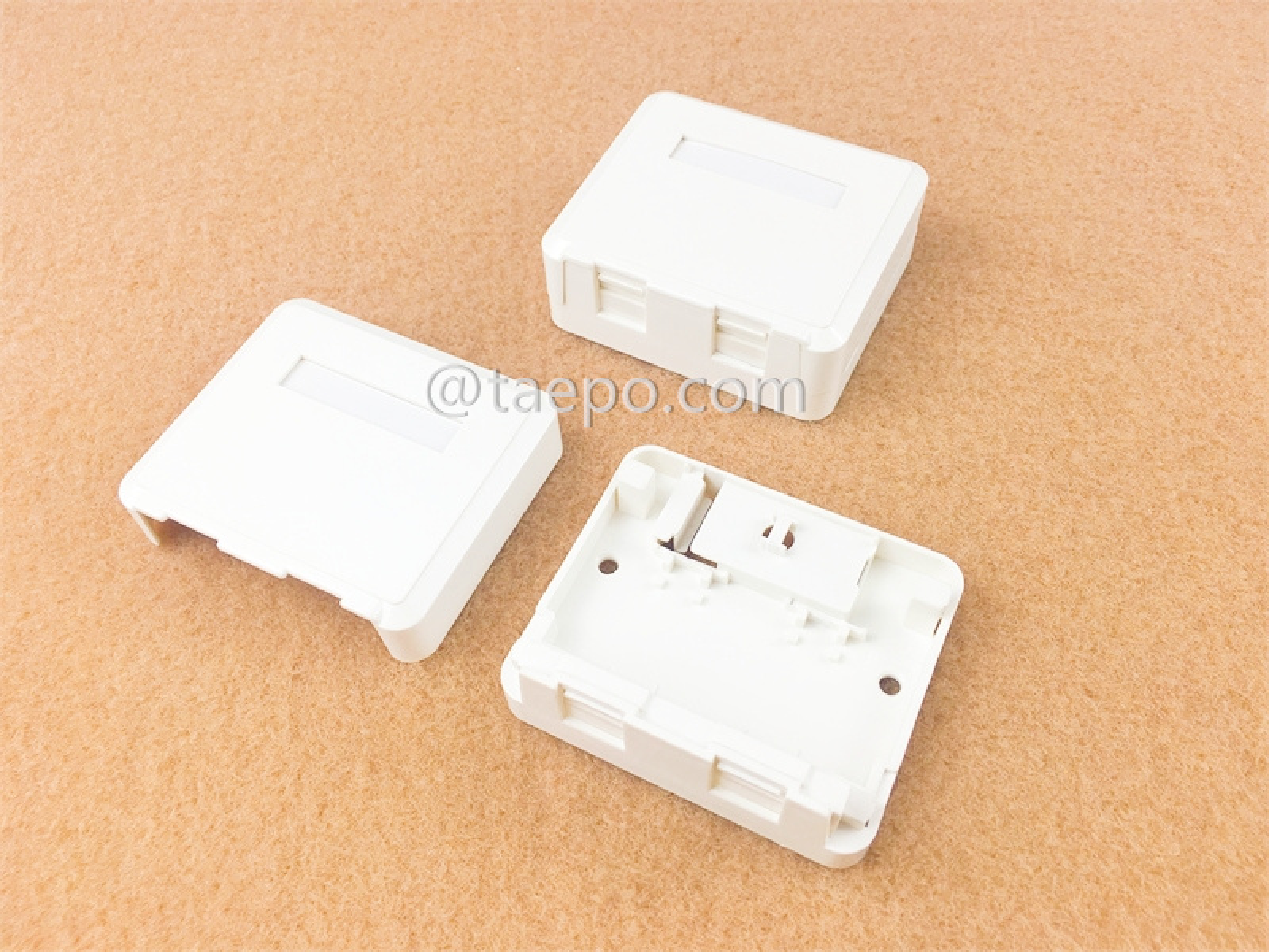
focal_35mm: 29
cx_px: 634
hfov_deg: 61.7
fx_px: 1063
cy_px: 476
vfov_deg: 48.2
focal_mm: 4.15
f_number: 2.2
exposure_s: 1/120
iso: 25
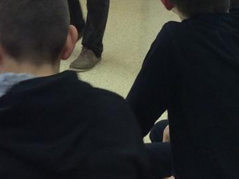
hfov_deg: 16.6
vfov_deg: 12.4
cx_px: 21
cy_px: -8
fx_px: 806
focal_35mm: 117
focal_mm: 3.3
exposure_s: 1/25
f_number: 2.4
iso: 40
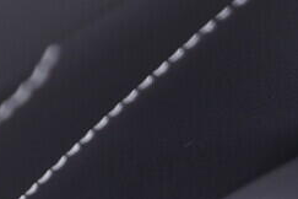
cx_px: 139
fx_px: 1258
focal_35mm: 152
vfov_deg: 8.6
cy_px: 380
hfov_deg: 13.5
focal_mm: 24
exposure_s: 1/40
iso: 200
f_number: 2.8
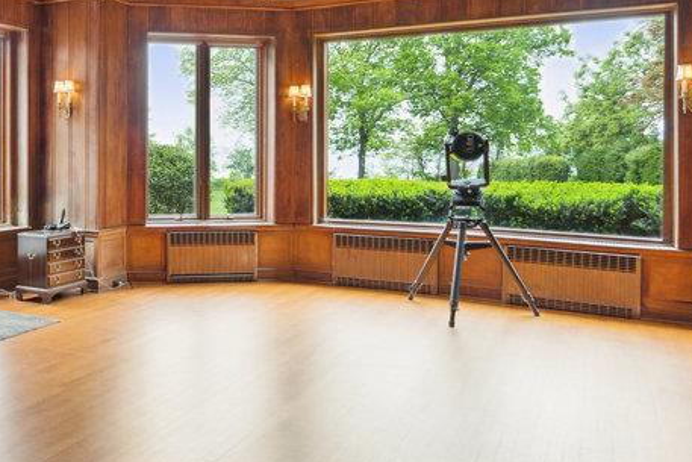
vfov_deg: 37.3
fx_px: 673
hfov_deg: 49.4
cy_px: 137
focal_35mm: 35
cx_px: 89
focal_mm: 16
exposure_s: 1/80
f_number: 5
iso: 800
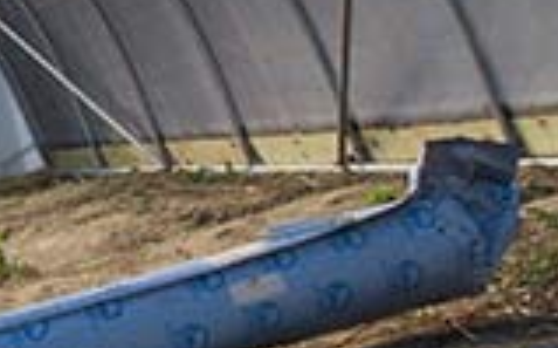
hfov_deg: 17.9
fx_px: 1441
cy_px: 12
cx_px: -418
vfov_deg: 13.6
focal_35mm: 95
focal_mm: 17
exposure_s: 1/1600
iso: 200
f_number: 6.3
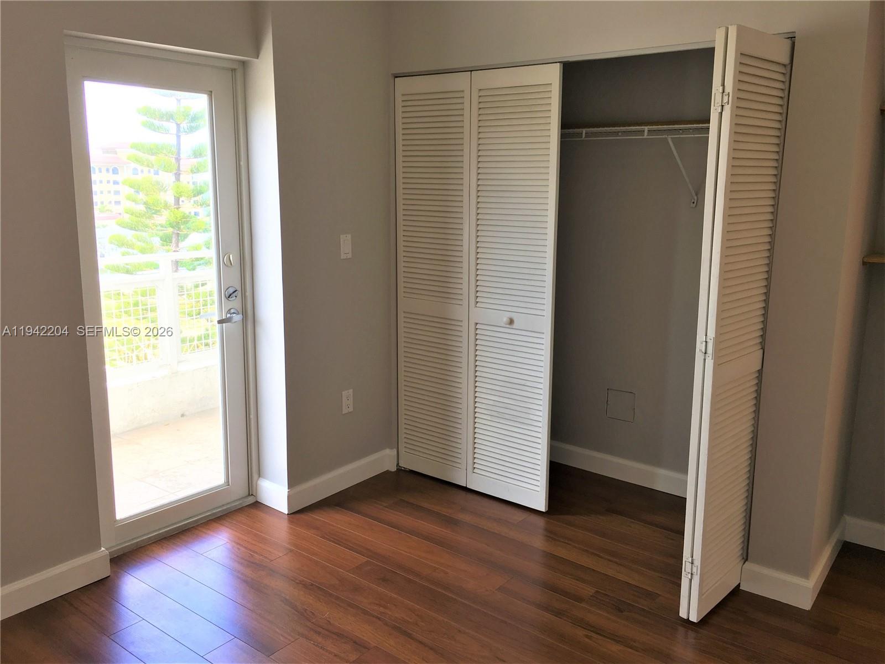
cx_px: 442
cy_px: 332
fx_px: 741
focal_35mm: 29
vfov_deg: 48.2
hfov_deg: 61.7
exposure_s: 1/40
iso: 25
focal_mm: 4.15
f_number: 2.2
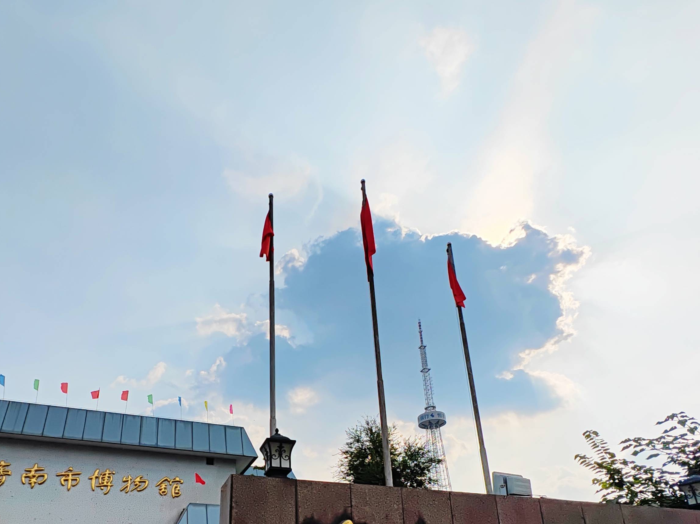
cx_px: 261
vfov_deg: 52.6
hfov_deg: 72.7
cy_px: 459
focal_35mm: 23
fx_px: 465
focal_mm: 1.82
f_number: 2
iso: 50
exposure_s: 1/1600
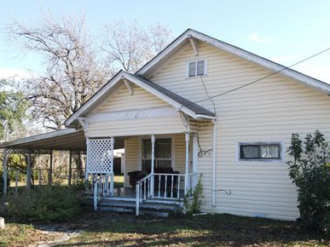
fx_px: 295
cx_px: 192
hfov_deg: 58.1
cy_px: 154
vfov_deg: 45.1
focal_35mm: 31
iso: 110
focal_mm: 4.5
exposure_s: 1/160
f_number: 2.8
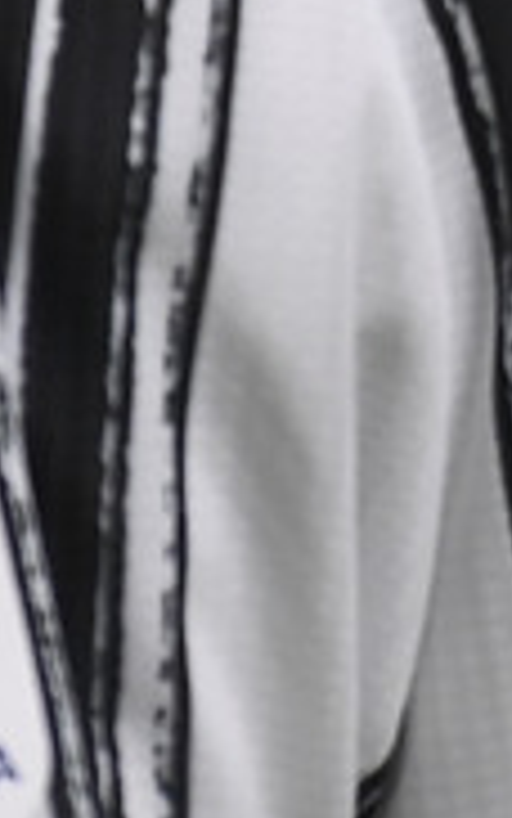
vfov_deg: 0.7
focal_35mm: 3136
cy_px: -1274
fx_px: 69903
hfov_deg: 0.4
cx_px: 1406
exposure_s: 1/1250
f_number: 2.8
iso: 1600
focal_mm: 400
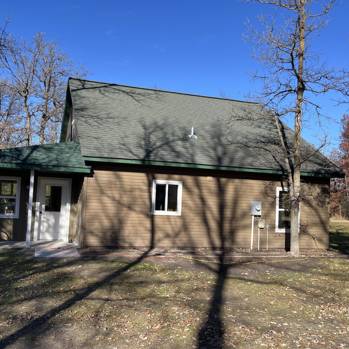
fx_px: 354
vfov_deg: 52.5
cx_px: 128
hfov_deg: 51.9
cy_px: 176
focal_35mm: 31
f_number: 1.6
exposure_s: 1/983
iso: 50
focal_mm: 5.1
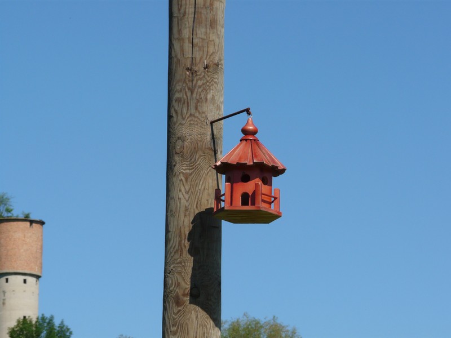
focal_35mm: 198
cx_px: 226
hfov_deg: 10.0
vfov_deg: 7.5
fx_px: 2580
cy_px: 169
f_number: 6.3
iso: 100
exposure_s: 1/500
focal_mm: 32.5
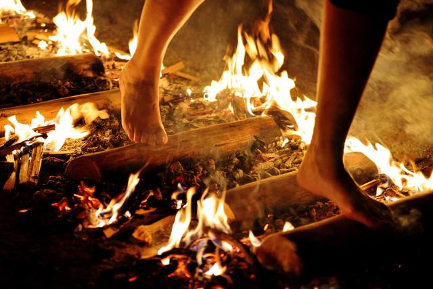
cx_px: 216
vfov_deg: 14.4
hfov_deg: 21.5
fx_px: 1143
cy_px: 144
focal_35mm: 95
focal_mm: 95
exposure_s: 1/80
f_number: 4.2
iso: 1600
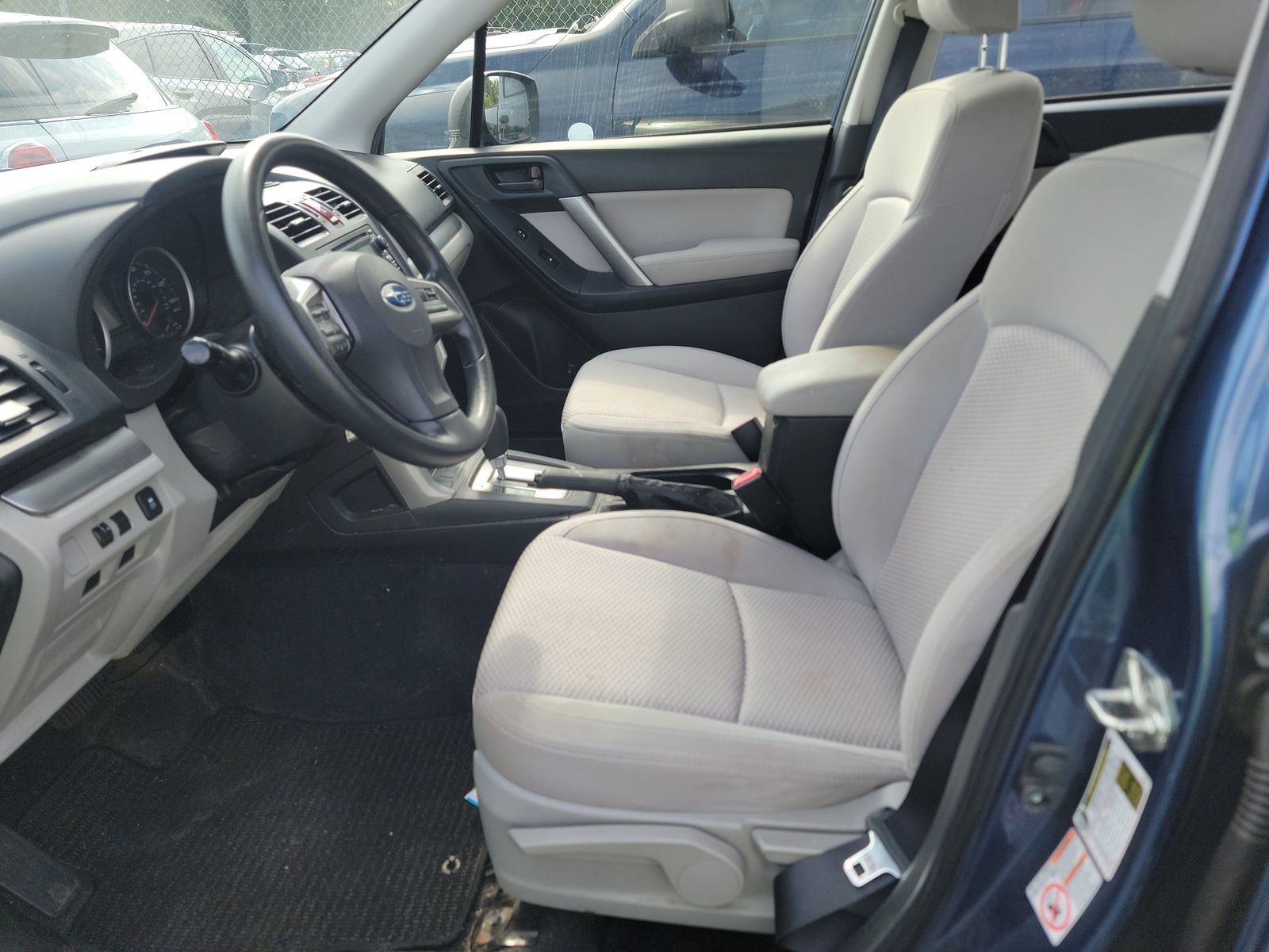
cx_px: 634
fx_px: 880
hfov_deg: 71.6
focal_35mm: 24
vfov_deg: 56.8
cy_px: 476
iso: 50
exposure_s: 1/193
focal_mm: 6.7
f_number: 1.8
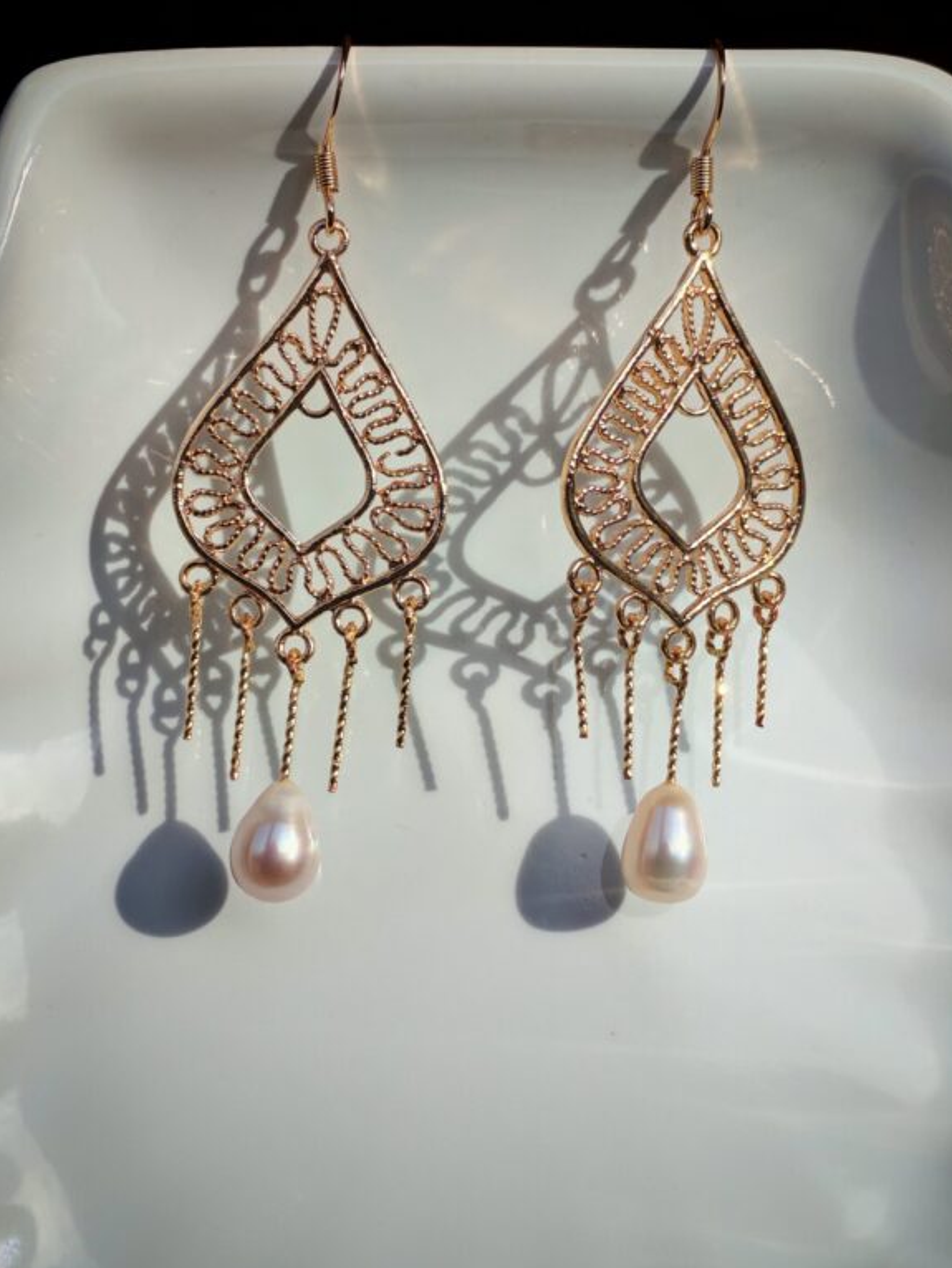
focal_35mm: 71
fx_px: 2602
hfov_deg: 20.7
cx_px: 490
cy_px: 621
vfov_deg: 27.4
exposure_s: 1/690
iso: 50
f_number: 1.95
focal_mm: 5.52
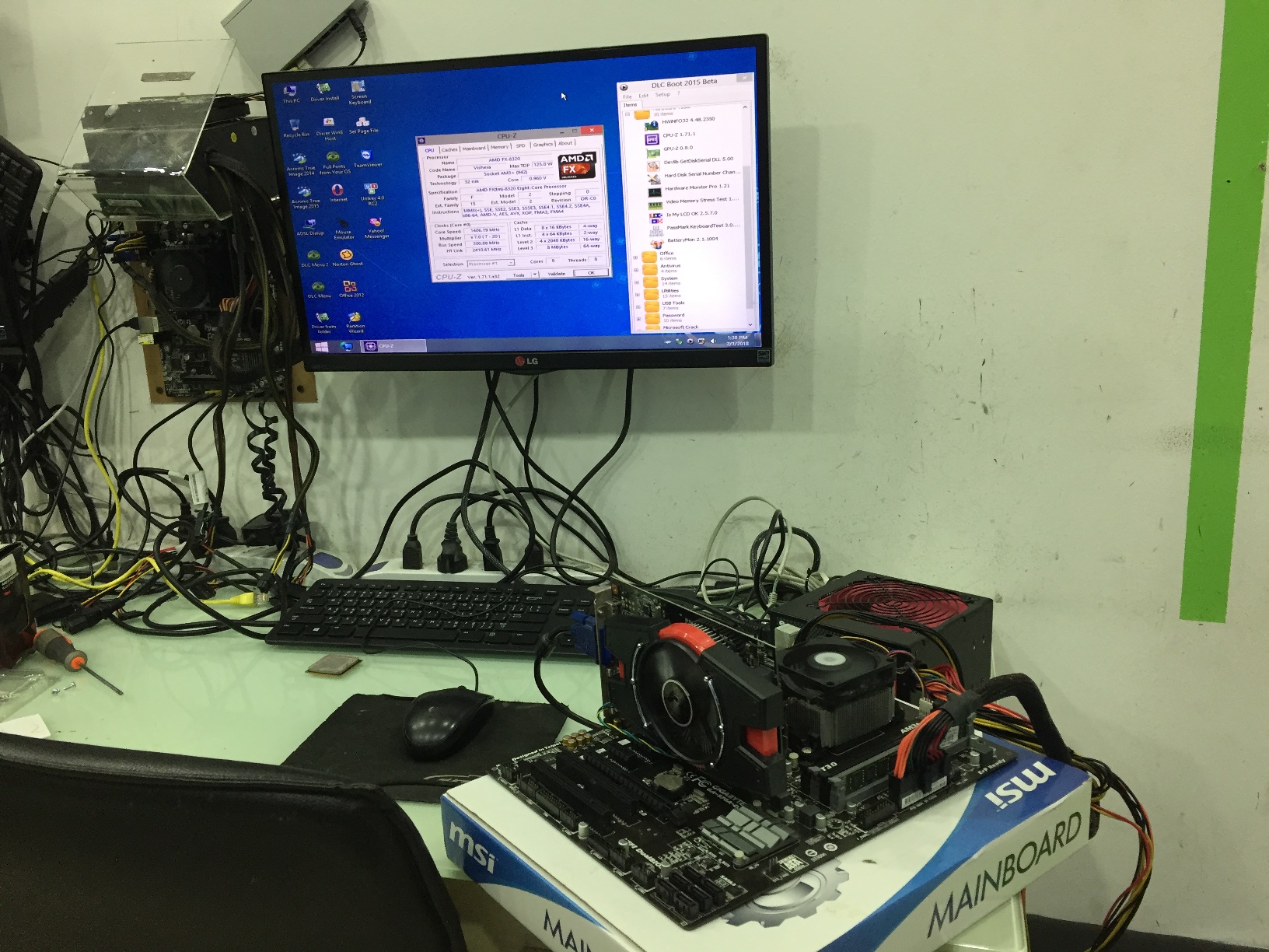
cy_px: 476
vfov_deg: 48.2
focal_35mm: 29
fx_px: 1063
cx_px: 634
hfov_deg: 61.7
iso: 64
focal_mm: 4.15
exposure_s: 1/33
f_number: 2.2
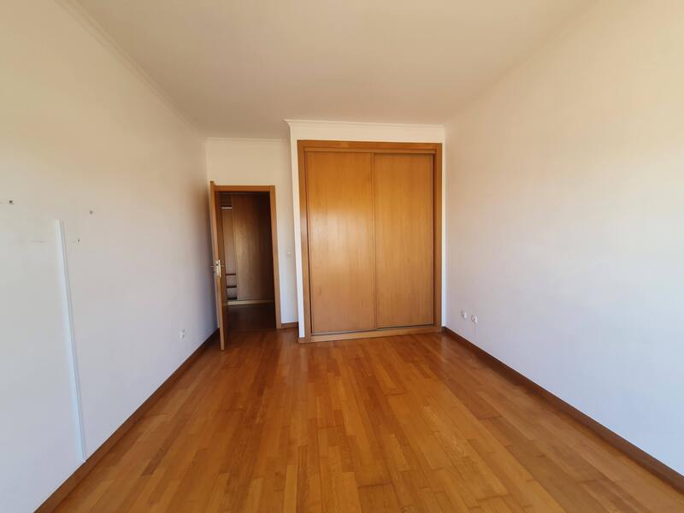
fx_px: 257
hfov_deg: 106.2
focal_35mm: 13
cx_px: 342
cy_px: 256
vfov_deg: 89.9
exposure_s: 1/50
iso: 64
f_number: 2.2
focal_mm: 1.8
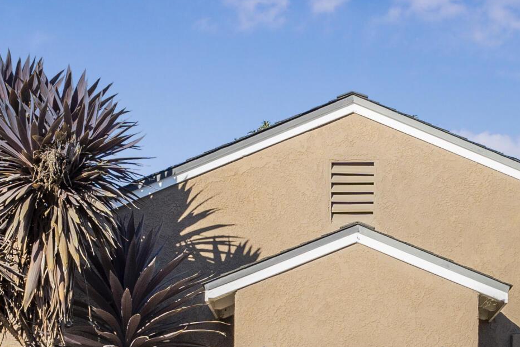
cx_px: 457
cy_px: 464
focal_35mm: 100
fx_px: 1444
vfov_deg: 13.2
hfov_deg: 20.1
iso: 320
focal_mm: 21
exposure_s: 1/400
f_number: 8
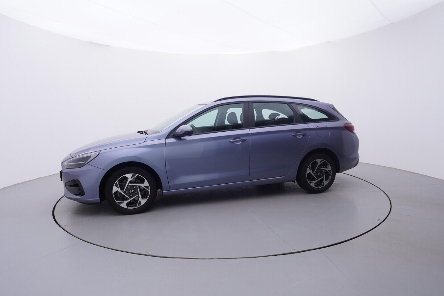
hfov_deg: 77.3
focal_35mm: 22
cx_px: 222
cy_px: 148
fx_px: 278
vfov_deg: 56.2
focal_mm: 15
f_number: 5
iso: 200
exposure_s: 1/80
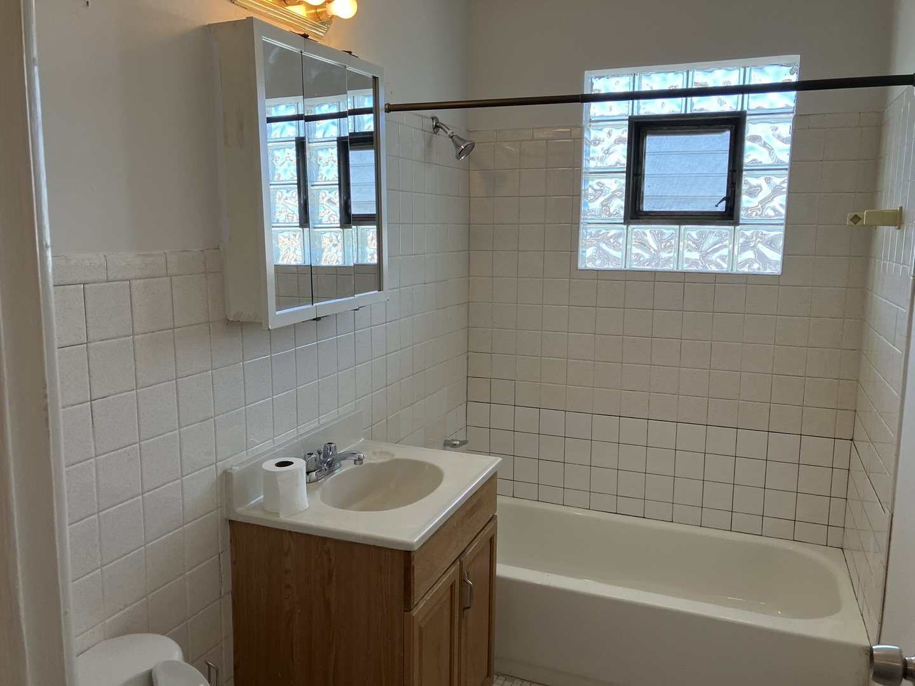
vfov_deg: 49.7
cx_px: 458
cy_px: 343
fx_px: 740
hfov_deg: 63.4
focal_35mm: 28
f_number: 1.8
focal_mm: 3.99
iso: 64
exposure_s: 1/120
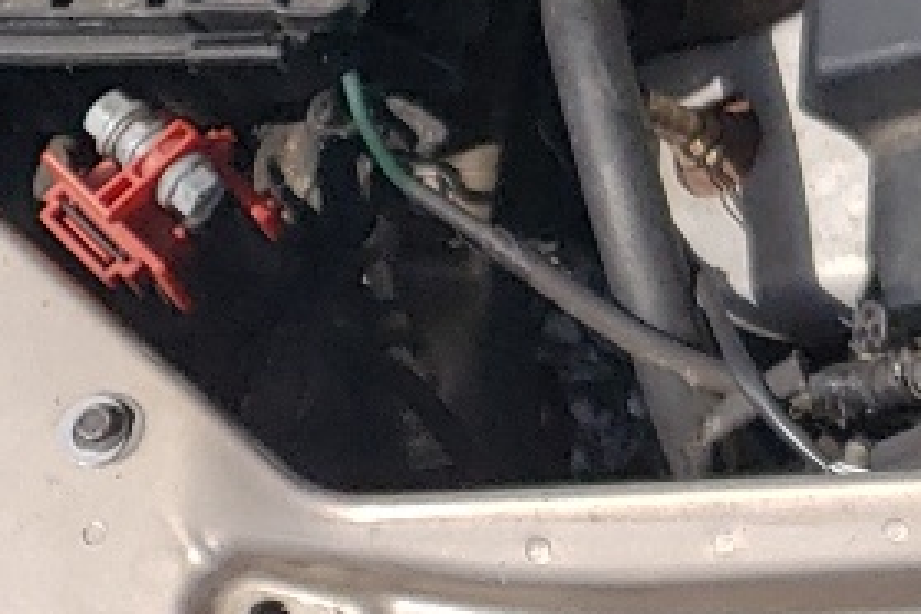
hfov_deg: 12.3
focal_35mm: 155
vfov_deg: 8.8
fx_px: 3965
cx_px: 1578
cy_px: -23
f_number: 1.5
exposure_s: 1/5000
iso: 50
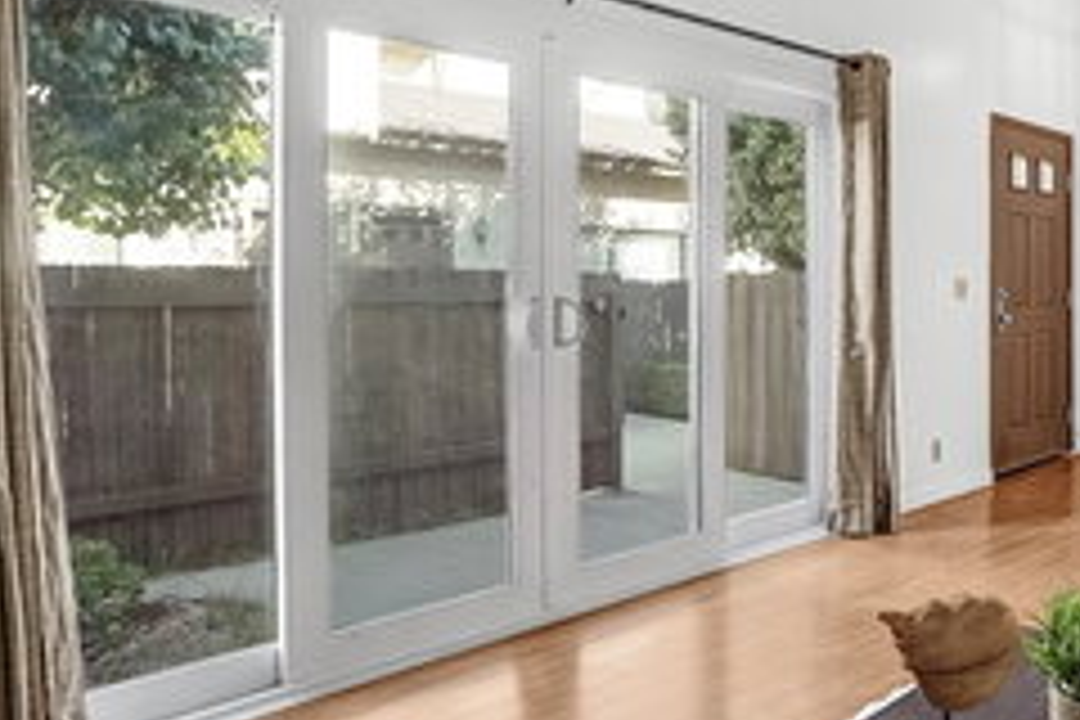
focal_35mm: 30
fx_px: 900
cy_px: 288
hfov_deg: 53.1
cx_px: 999
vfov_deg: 43.4
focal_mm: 10
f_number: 5
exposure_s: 1/100
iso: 1000
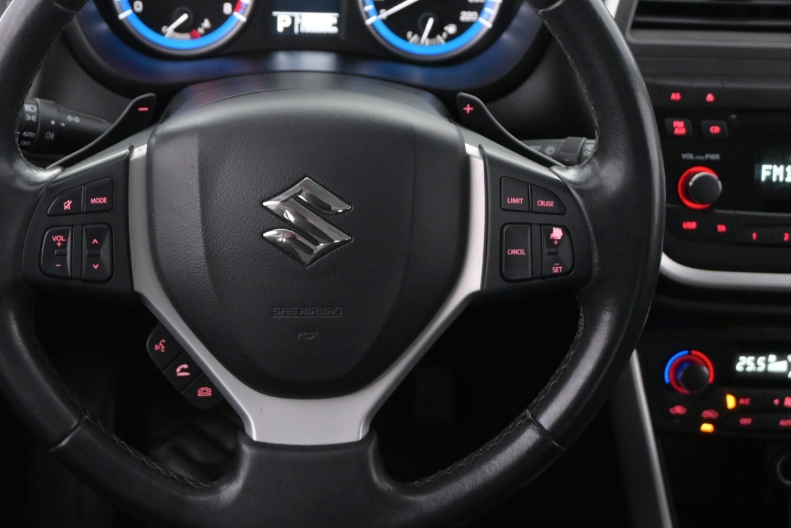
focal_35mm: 59
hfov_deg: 33.6
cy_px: 228
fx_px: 1304
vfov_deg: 22.8
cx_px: 308
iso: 3600
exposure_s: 1/40
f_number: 4.5
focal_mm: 27.5
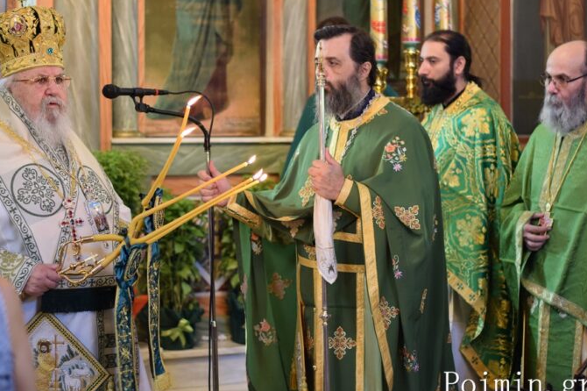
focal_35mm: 84
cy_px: 183
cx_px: 272
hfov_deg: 24.2
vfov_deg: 16.2
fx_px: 1369
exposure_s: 1/60
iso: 800
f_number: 2
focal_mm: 50
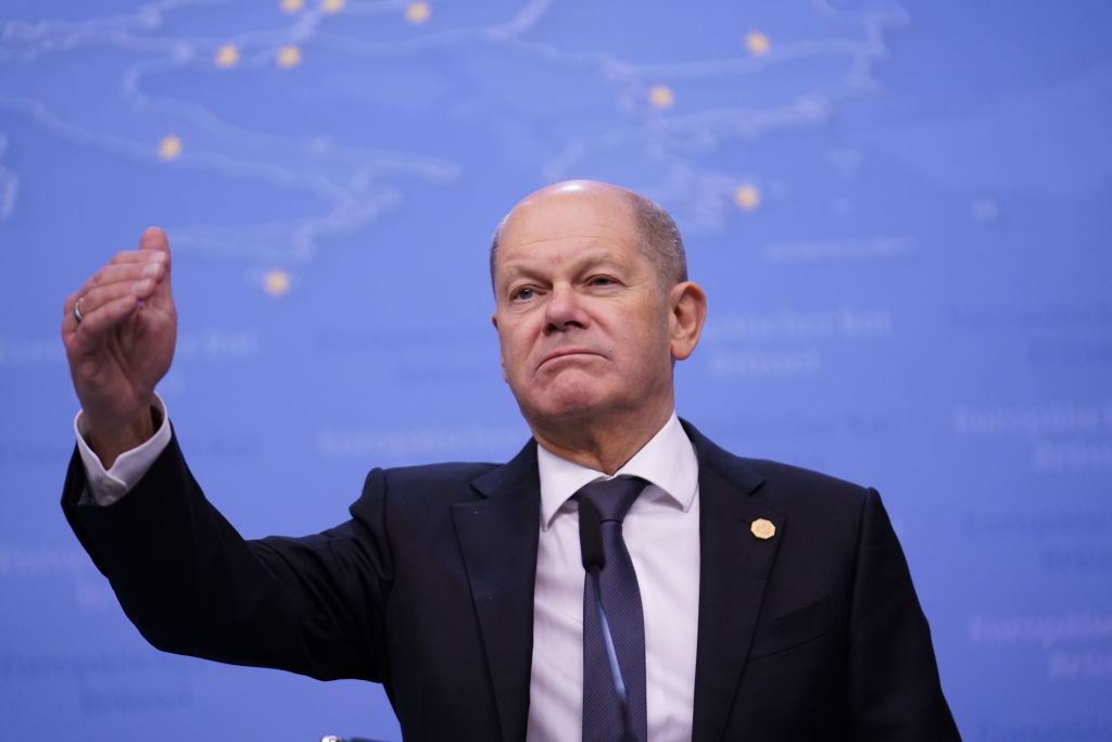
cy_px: 371
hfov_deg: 15.5
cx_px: 556
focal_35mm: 132
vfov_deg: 10.4
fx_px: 4078
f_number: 2.8
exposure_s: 1/640
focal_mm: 132
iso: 2500
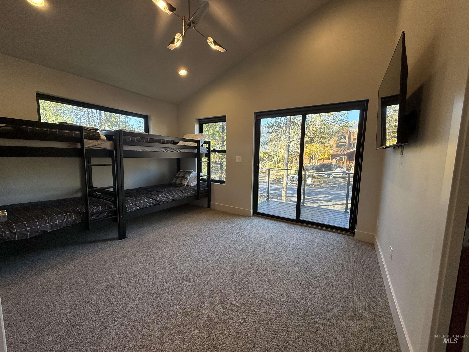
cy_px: 176
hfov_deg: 102.1
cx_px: 234
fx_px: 190
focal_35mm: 14
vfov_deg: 85.7
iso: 125
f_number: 2.2
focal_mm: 2.22
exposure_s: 1/120
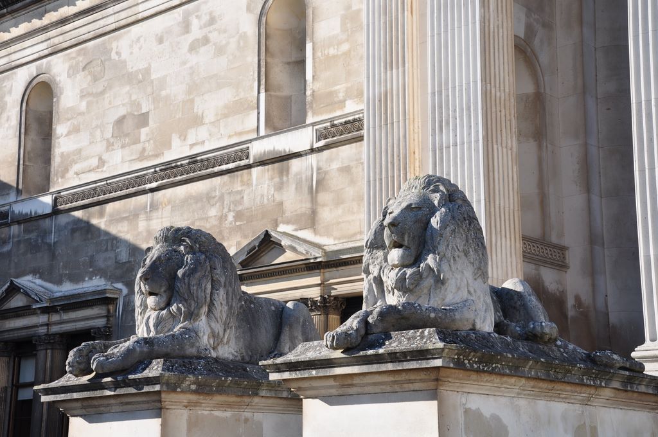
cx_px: 329
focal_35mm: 60
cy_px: 218
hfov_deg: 33.4
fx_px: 1095
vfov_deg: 22.6
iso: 200
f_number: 9
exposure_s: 1/160
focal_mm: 40
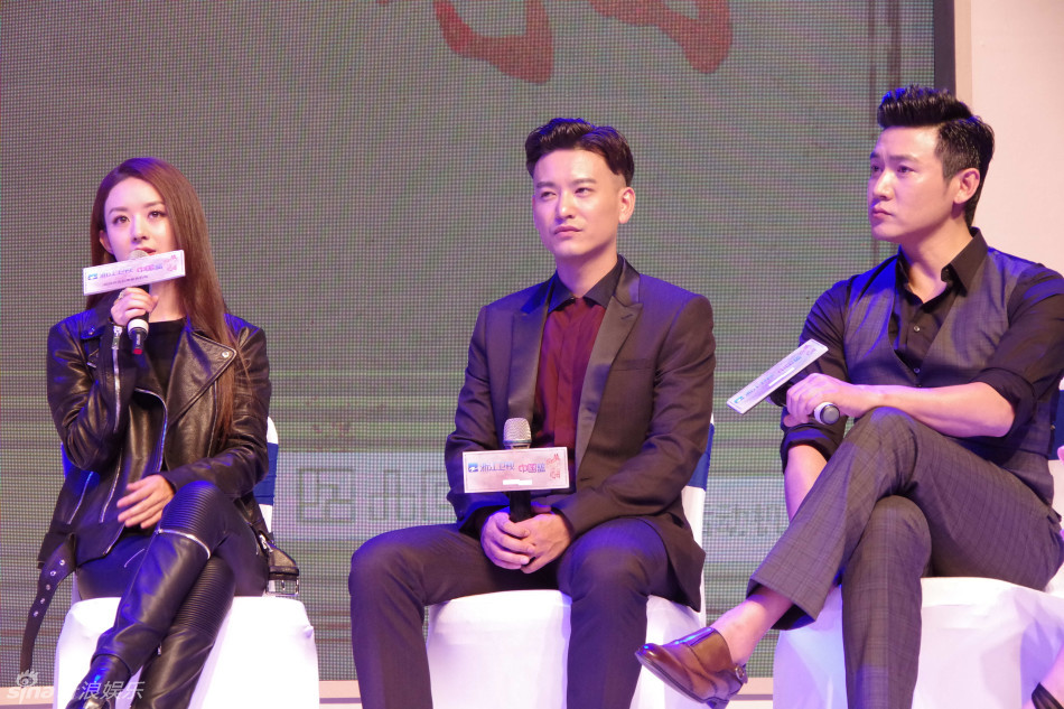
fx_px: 3014
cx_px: 532
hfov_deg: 20.0
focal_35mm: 102
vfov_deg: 13.4
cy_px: 354
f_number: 8
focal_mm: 68
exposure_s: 1/125
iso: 2500
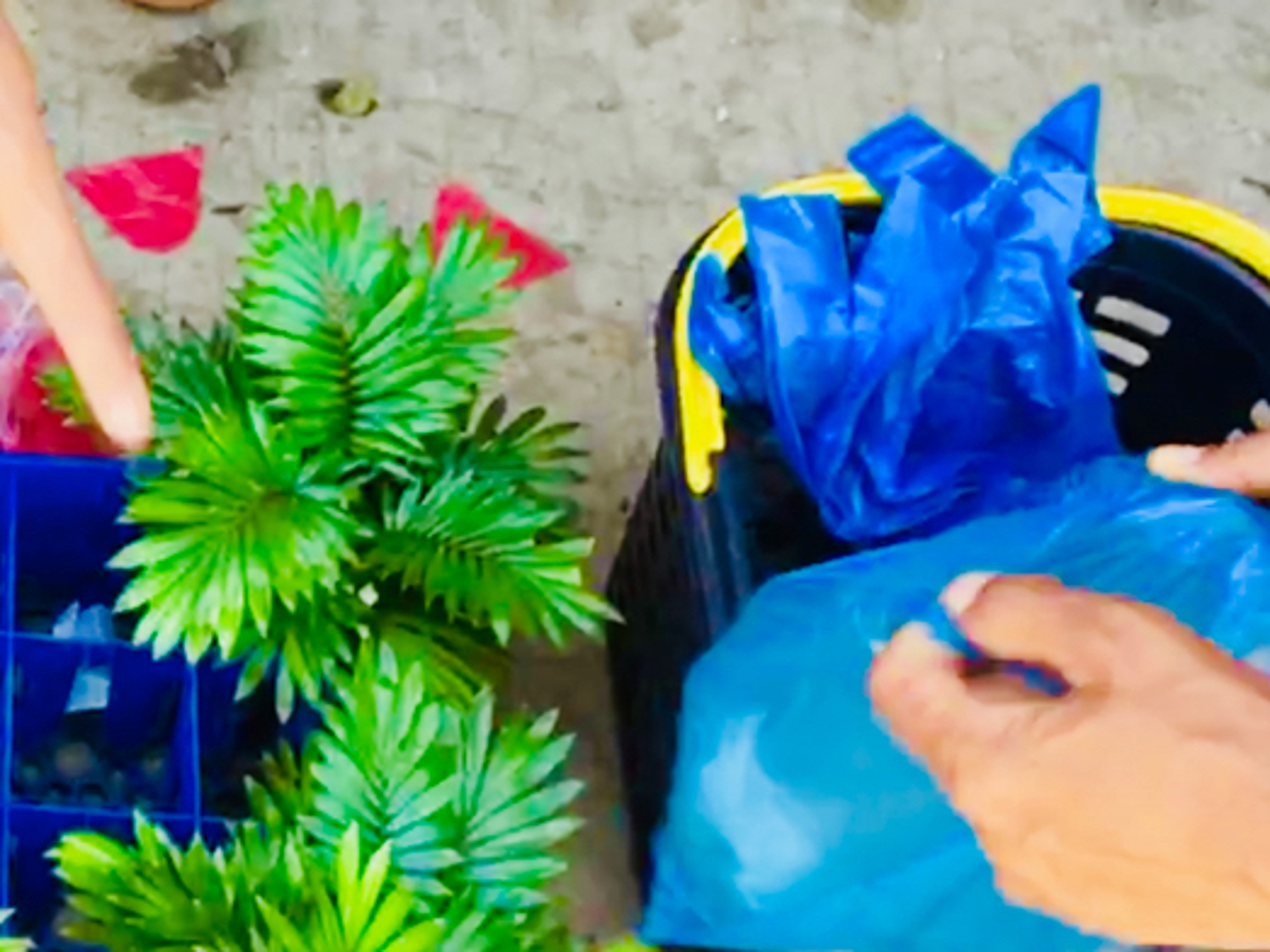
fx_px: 2604
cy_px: 212
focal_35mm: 71
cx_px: -117
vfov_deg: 20.5
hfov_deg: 25.5
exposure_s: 1/60
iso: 25
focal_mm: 4.15
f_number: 2.2
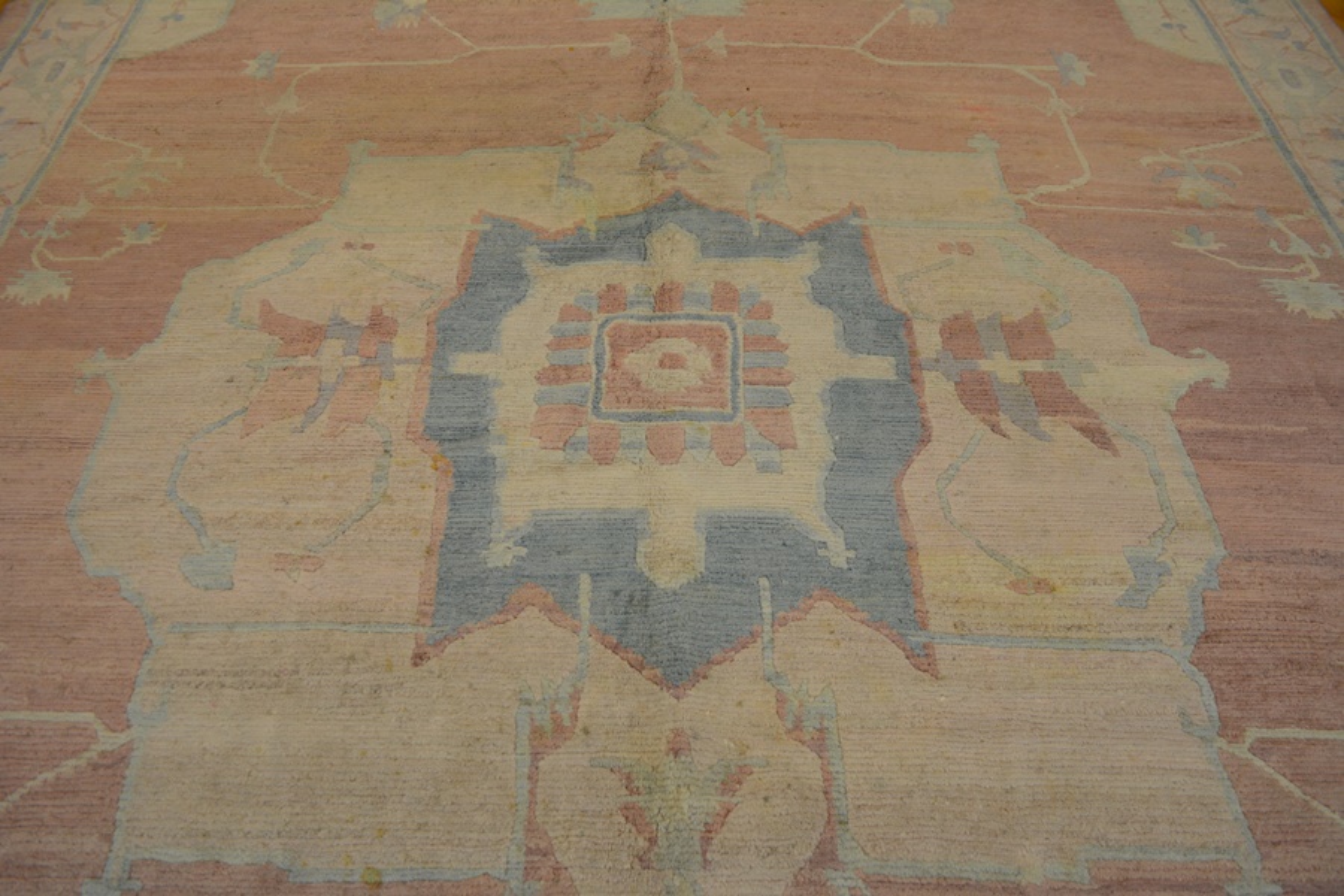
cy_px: 448
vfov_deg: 47.9
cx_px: 672
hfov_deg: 67.4
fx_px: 1008
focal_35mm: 27
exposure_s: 1/80
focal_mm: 18
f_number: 4.5
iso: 400
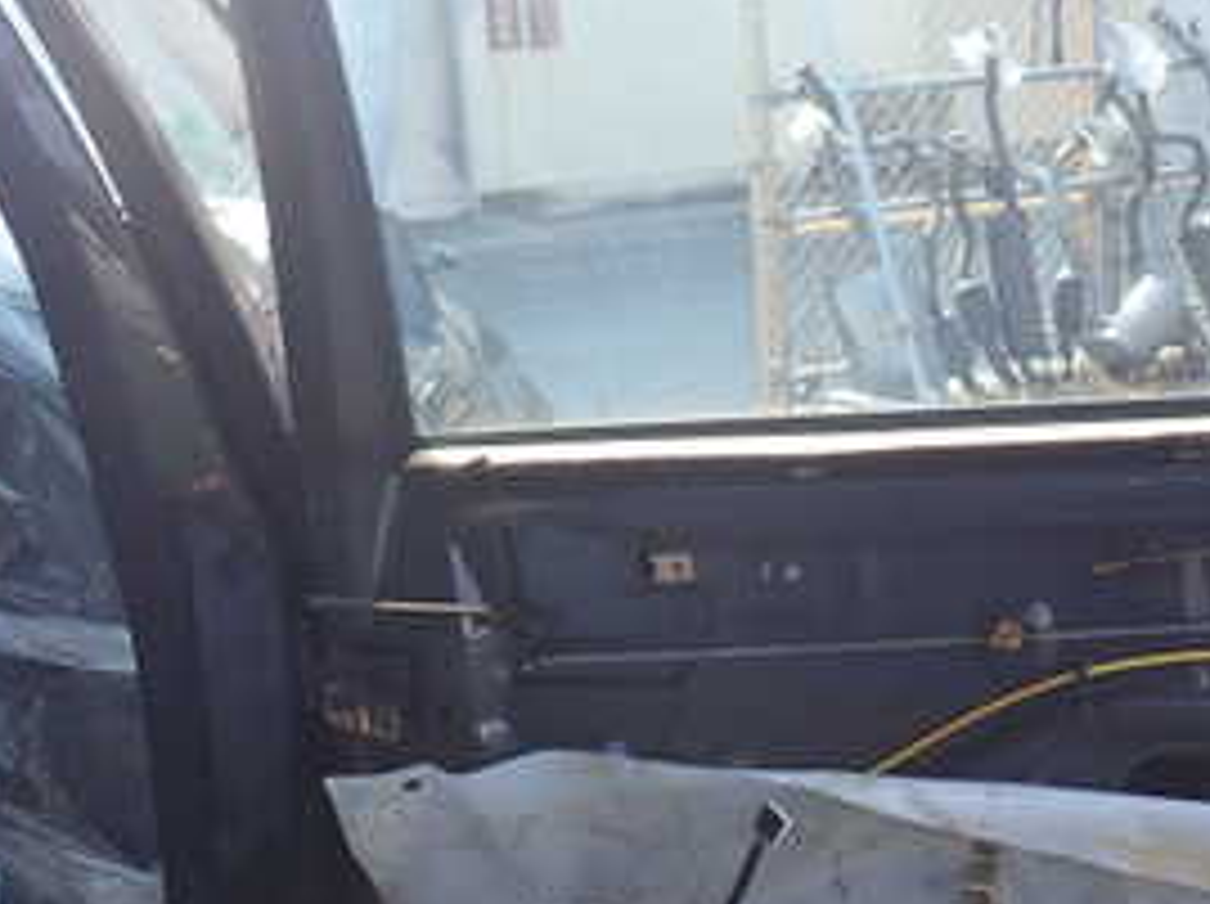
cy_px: 531
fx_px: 2339
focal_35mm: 67
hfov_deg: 28.0
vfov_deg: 21.9
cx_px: 1075
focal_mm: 5.4
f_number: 3.2
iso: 100
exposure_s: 1/250
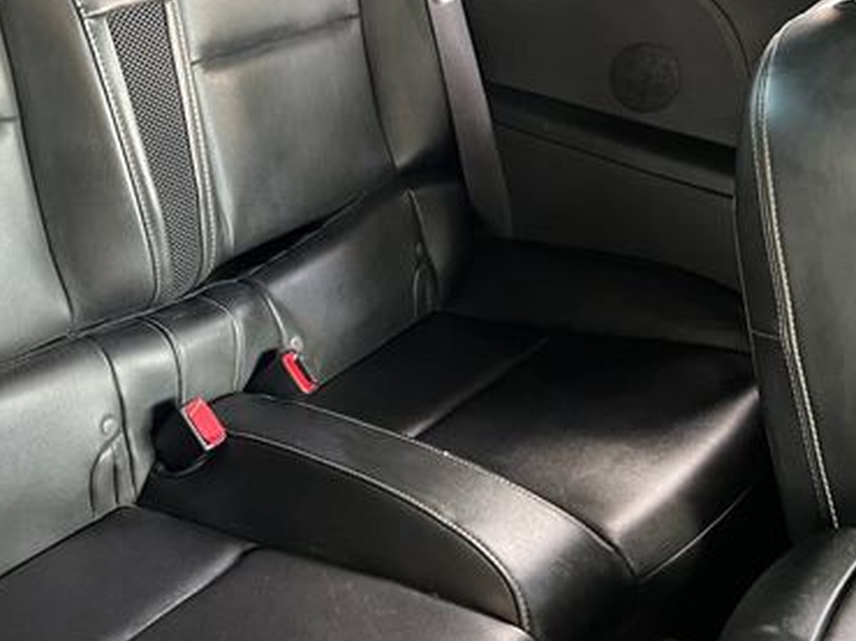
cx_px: 252
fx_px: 1112
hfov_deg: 41.3
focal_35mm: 45
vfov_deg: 32.0
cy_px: 243
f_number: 1.5
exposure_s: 1/60
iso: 250
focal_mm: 5.7
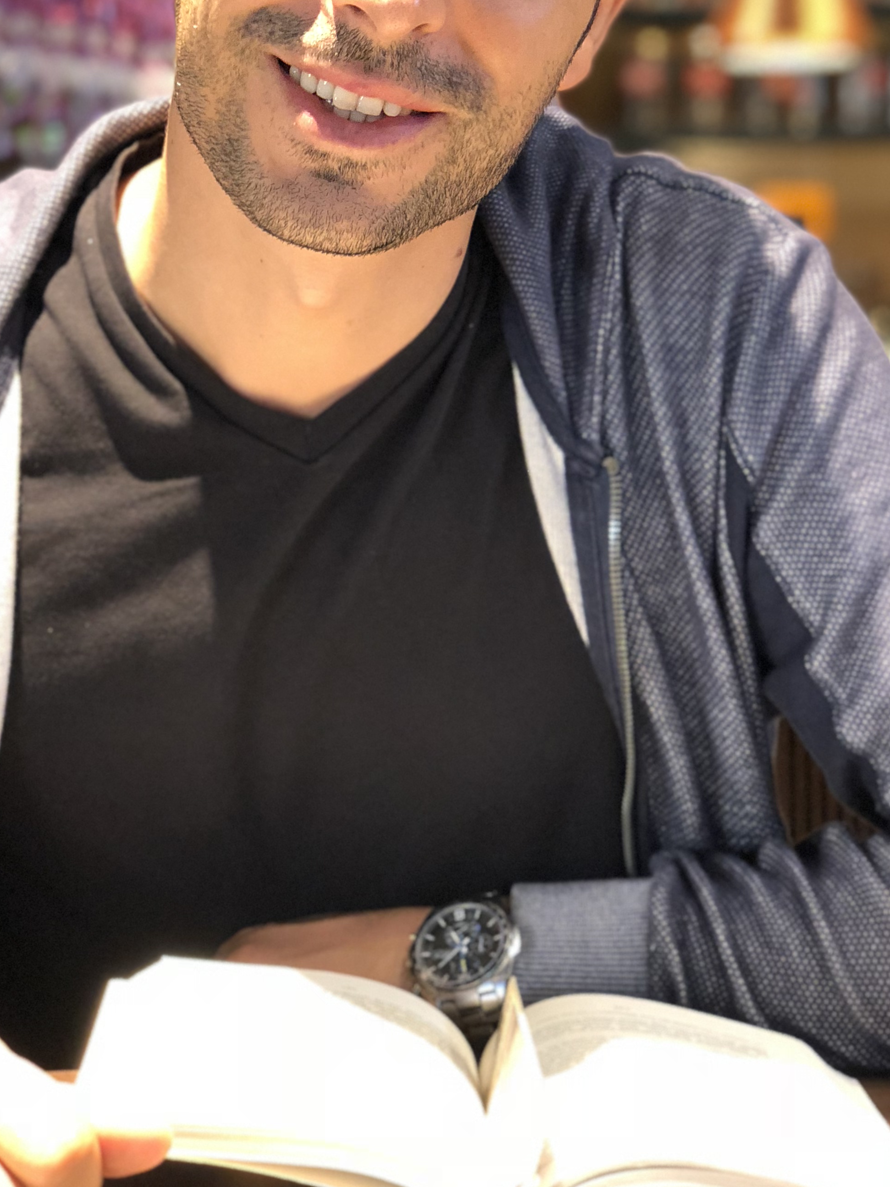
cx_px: 336
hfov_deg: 18.2
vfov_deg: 24.0
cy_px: 418
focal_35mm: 81
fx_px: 2777
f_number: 2.4
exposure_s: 1/17
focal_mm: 6
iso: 160
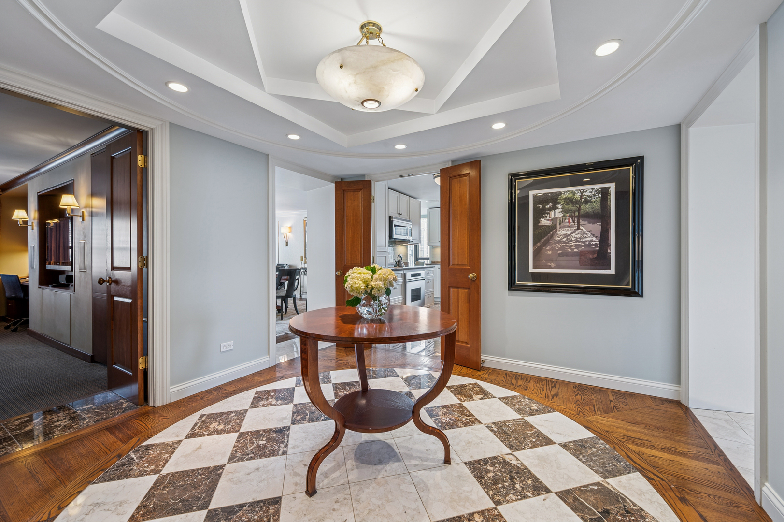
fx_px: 305
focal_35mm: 14
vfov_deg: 81.1
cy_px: 261
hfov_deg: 104.3
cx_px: 392
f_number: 9.5
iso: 200
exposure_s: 1/6
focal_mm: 14
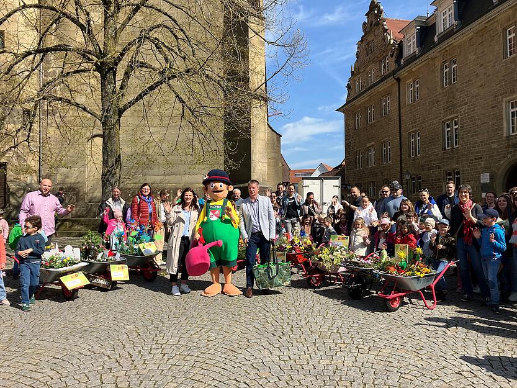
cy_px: 194
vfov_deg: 49.8
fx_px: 418
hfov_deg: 63.4
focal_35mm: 28
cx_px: 258
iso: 32
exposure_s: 1/1517
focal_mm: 3.99
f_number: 1.8
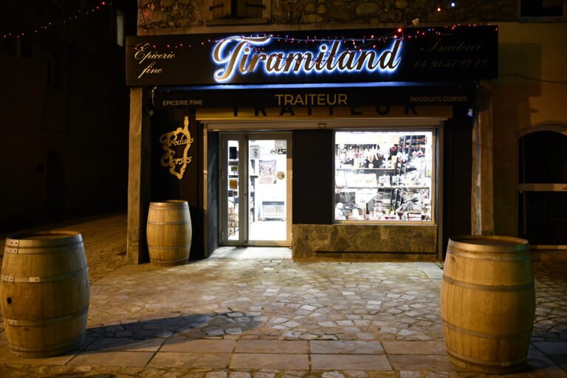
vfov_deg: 41.1
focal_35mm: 32
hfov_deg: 58.7
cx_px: 284
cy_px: 189
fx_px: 504
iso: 1250
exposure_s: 1/20
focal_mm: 32
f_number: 2.8
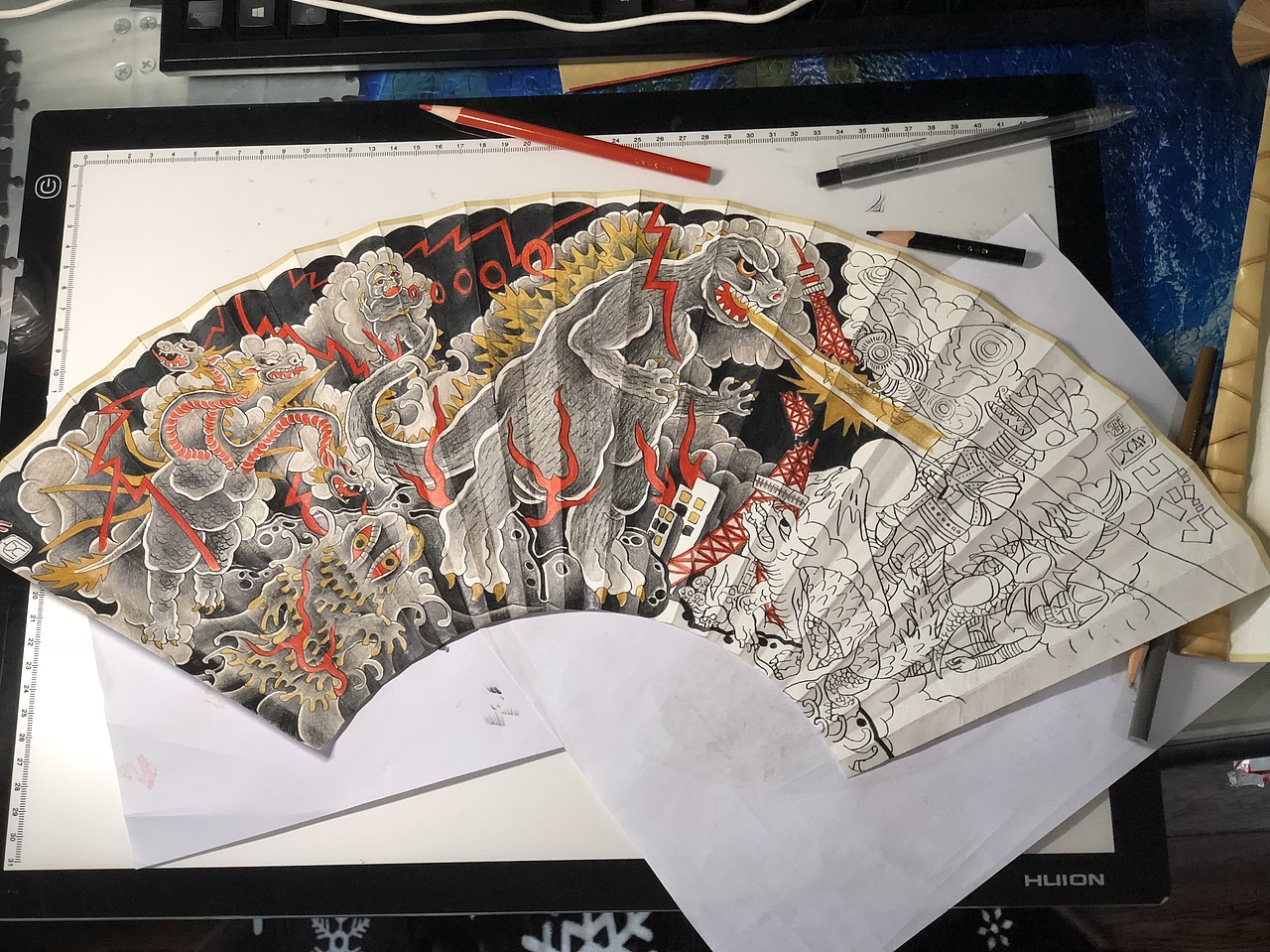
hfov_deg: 36.8
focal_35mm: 52
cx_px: 635
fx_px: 1907
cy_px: 476
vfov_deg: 28.0
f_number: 2.4
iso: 100
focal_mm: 6
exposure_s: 1/59
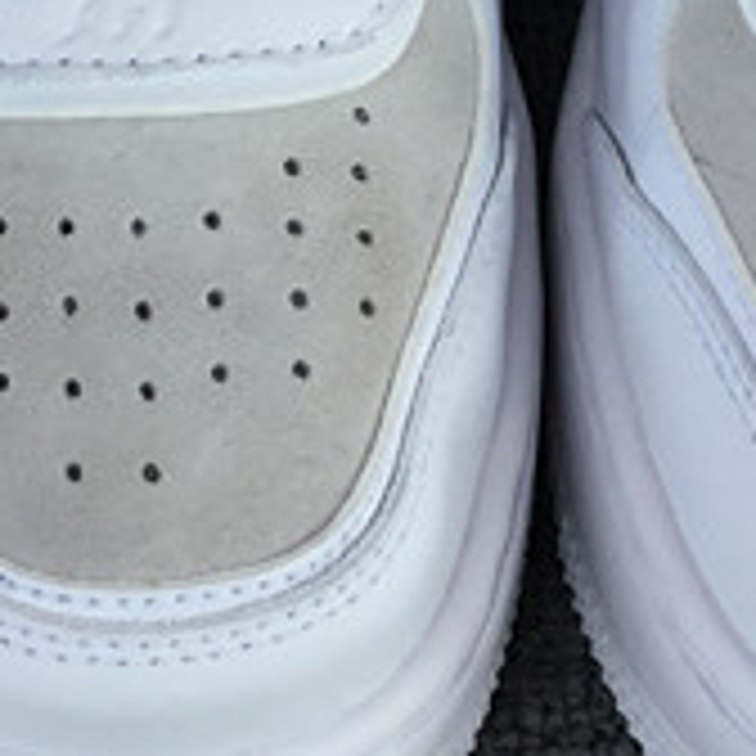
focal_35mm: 147
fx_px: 3632
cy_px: -299
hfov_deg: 11.9
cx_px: 405
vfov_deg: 11.5
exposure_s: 1/405
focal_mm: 3.3
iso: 25
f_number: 2.4
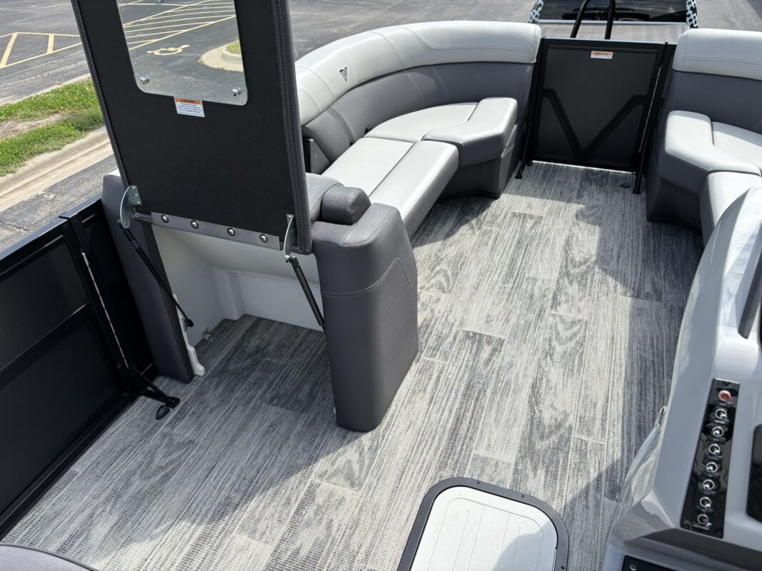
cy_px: 286
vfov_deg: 53.1
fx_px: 572
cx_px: 381
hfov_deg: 67.3
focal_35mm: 26
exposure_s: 1/2024
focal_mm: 5.96
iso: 50
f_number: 1.6
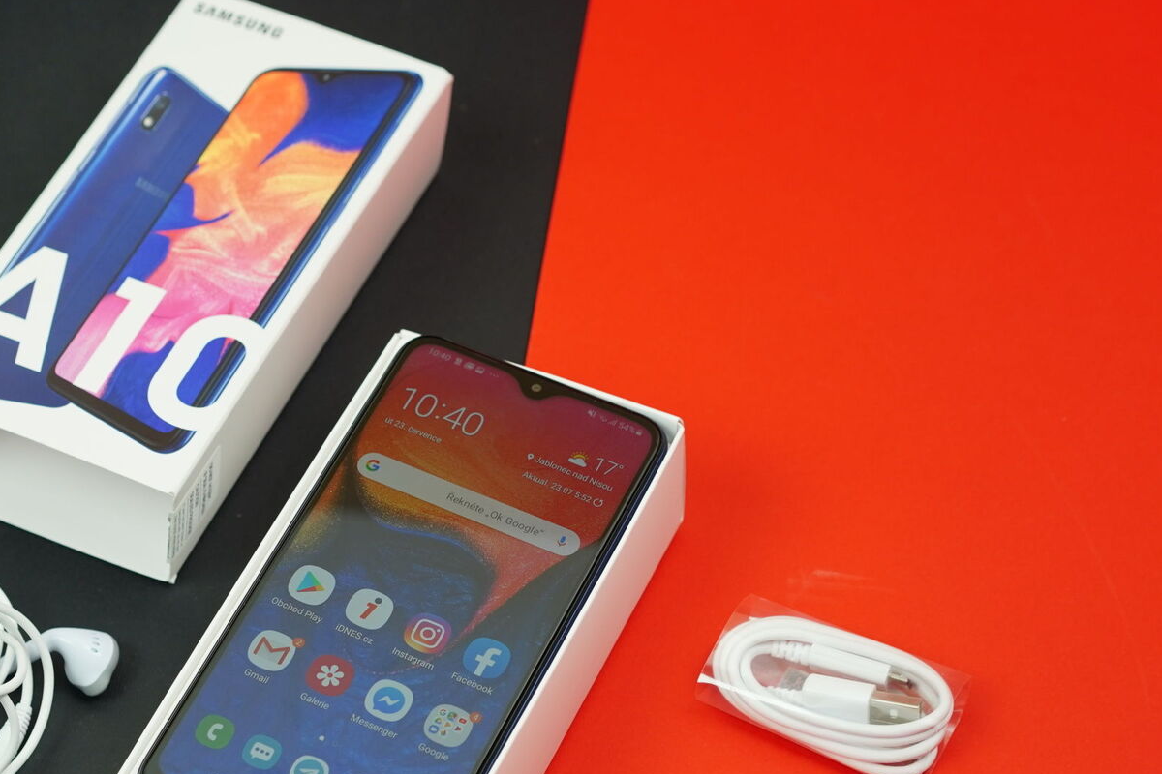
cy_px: 539
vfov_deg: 15.5
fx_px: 2840
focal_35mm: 88
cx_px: 398
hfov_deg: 23.0
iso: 320
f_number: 5
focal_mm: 55
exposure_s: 1/125
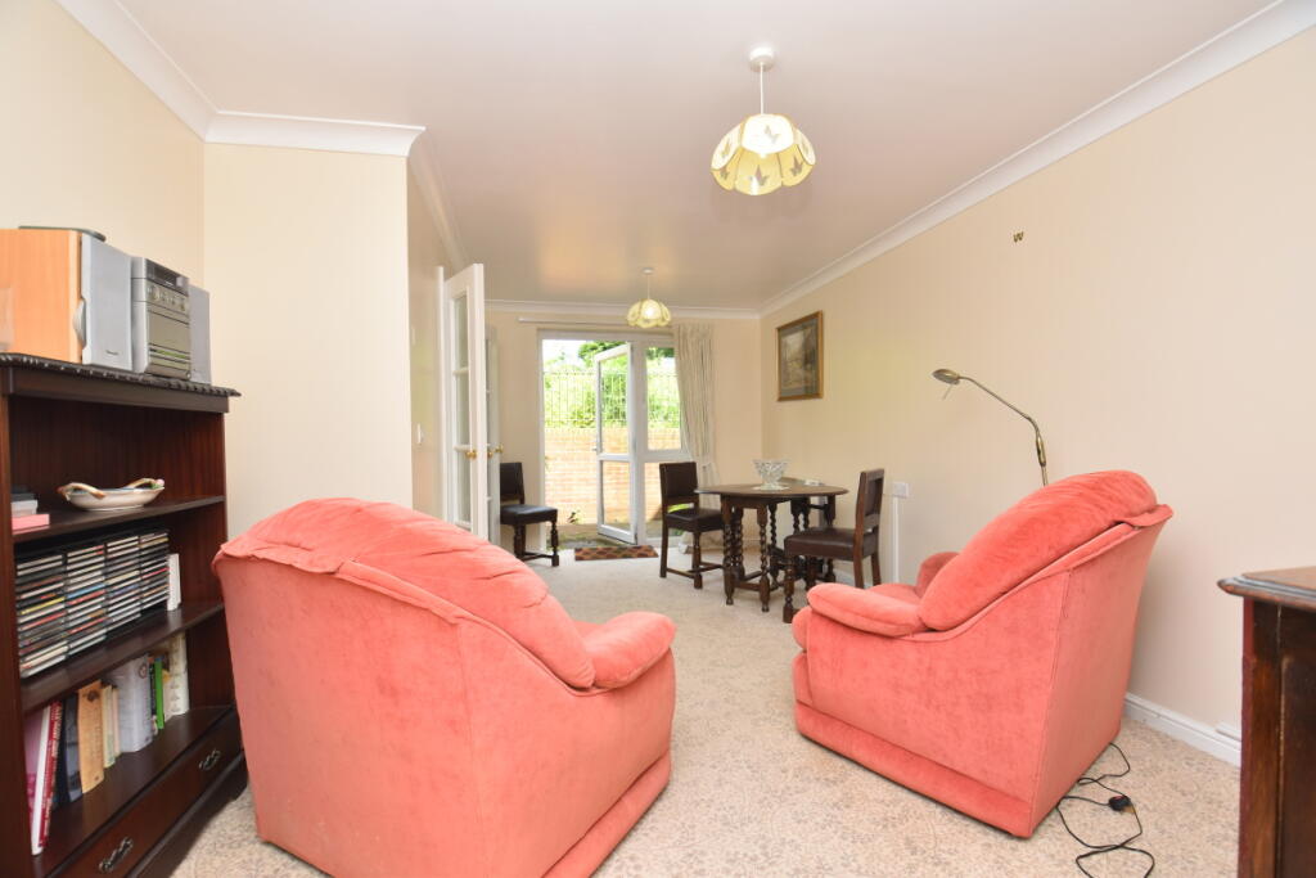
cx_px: 658
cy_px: 439
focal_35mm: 15
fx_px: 548
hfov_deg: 100.4
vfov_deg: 77.3
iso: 360
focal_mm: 10
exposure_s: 1/200
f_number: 5
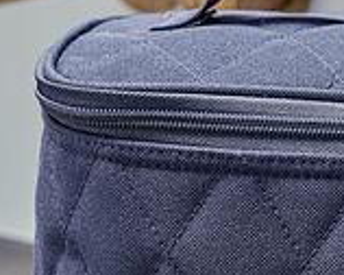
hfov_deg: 5.9
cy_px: 290
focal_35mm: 325
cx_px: 541
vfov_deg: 4.7
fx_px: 3305
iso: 125
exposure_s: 1/15
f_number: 5
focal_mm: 63
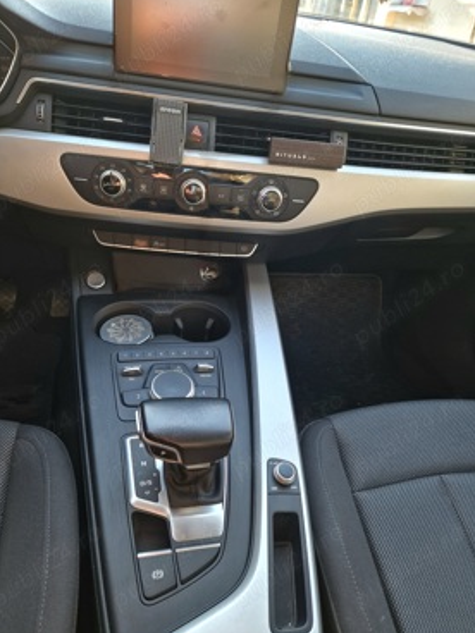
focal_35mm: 25
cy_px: 332
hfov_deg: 54.9
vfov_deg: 69.3
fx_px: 457
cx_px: 227
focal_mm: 6.4
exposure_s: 1/182
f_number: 1.8
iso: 250
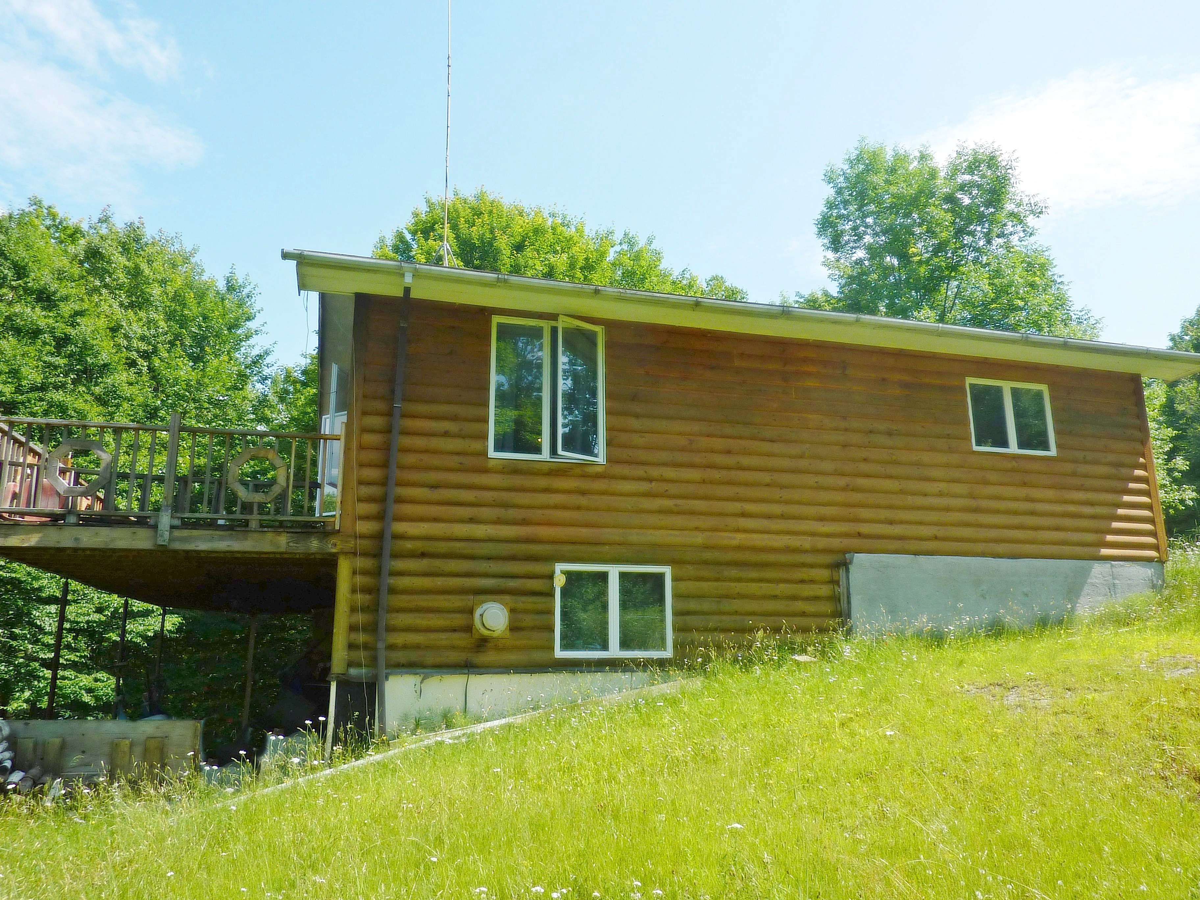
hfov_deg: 69.4
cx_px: 600
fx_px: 867
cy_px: 450
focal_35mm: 25
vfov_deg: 54.9
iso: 80
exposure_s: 1/400
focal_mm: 4.1
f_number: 4
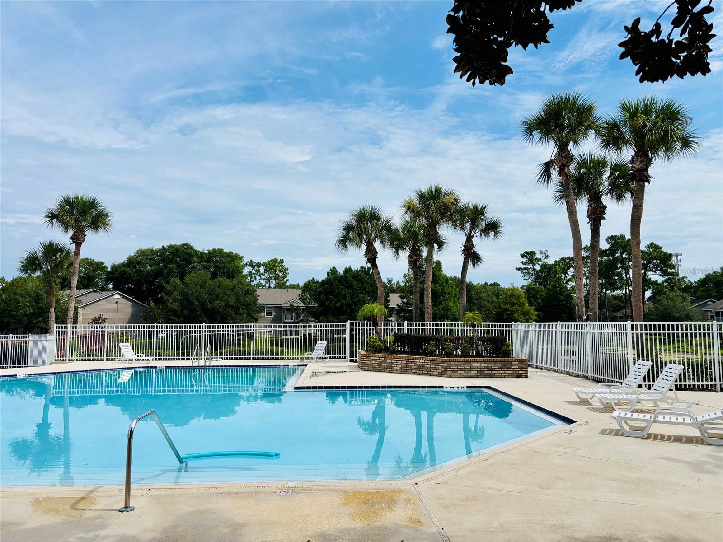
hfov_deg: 67.3
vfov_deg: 53.1
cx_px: 362
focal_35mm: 26
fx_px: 543
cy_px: 271
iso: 50
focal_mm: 5.96
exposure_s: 1/6711
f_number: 1.6
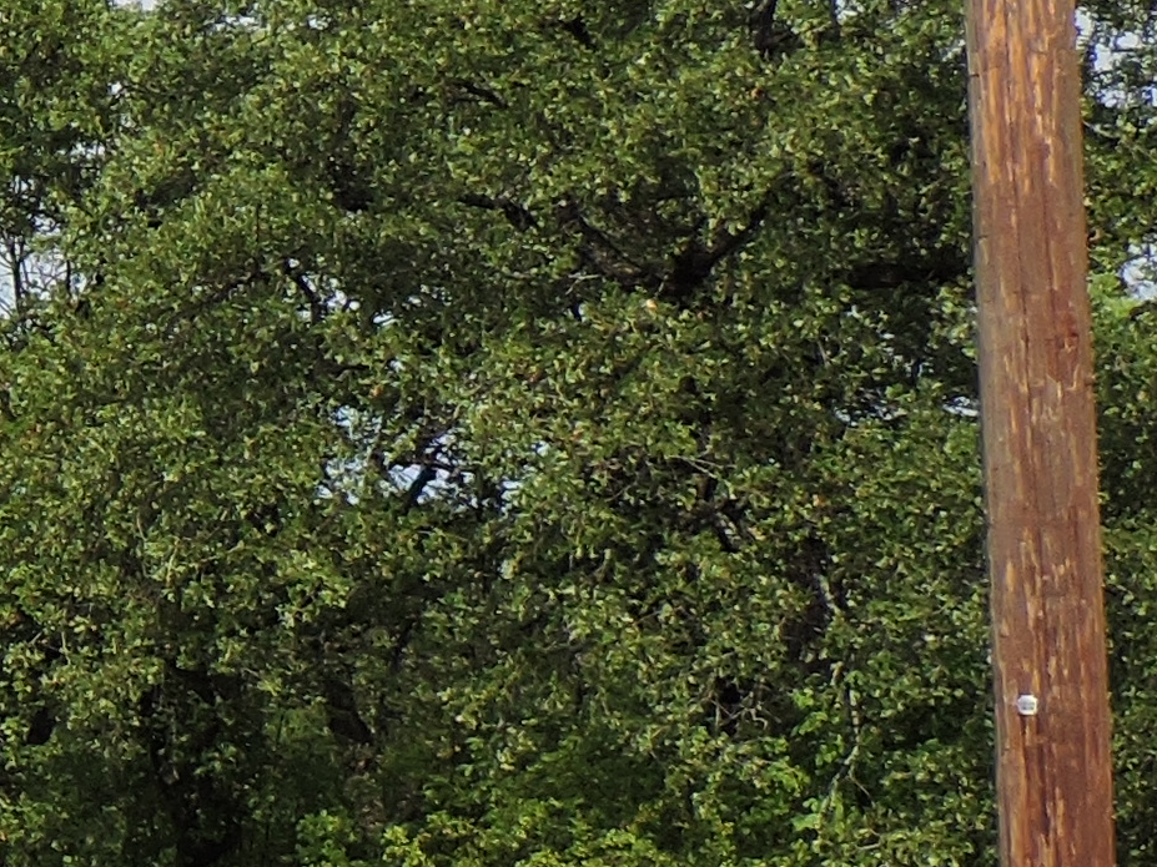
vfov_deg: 9.0
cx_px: -1251
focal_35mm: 164
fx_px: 5481
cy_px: 337
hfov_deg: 10.9
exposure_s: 1/1000
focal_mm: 5.9
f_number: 3.2
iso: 100
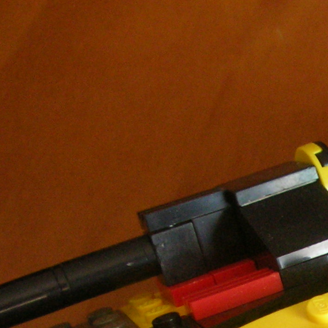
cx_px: 425
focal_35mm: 114
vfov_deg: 14.8
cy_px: 395
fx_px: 1222
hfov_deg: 14.6
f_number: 3
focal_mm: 5.8
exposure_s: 1/4.5
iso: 174
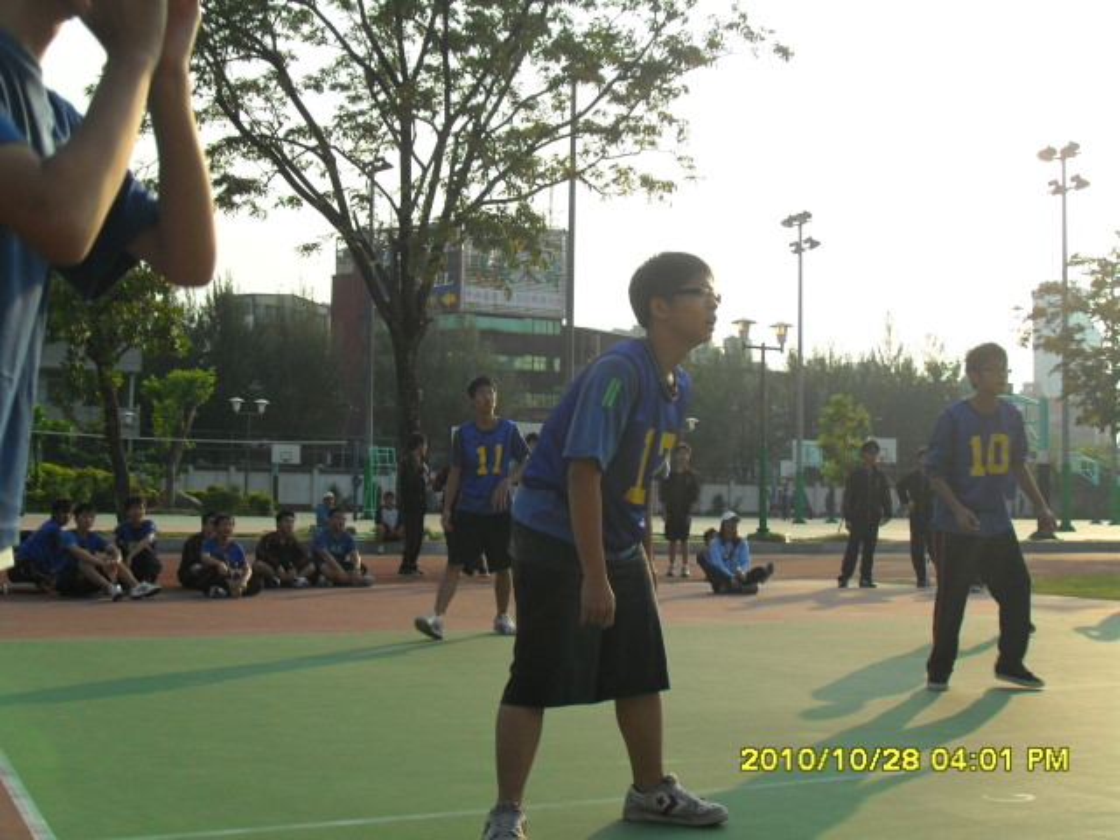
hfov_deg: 38.2
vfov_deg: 29.1
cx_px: 560
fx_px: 1618
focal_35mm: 50
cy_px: 420
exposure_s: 1/90
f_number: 11.1
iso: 100
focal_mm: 8.8
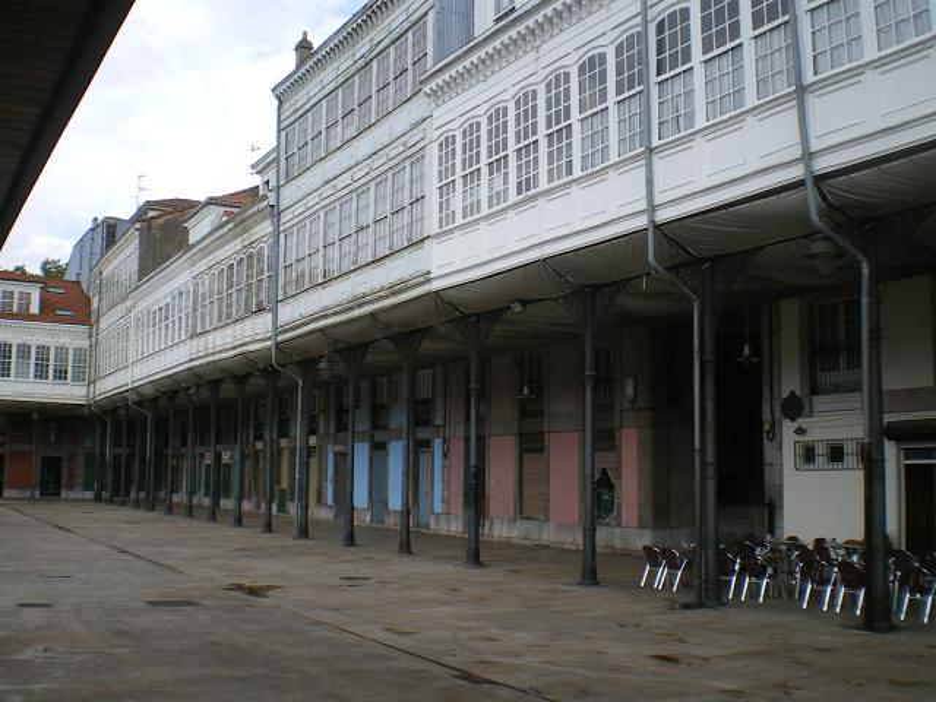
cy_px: 351
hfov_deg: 49.0
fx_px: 1028
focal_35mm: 38
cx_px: 468
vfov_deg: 37.7
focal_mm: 6.3
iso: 64
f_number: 4.6
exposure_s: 1/160
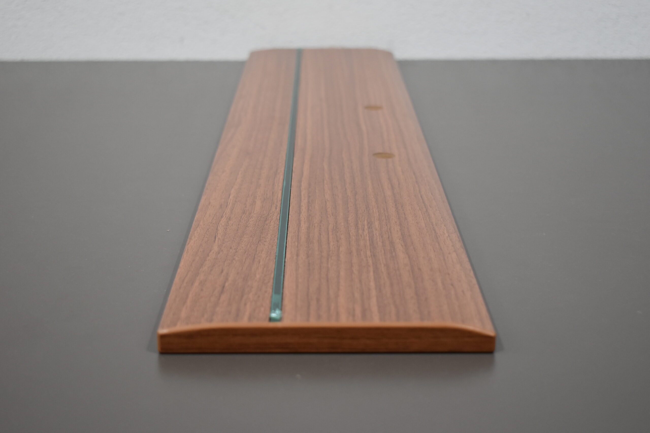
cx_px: 325
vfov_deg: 22.6
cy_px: 216
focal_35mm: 60
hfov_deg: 33.4
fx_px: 1083
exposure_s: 1/160
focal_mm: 40
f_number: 4.8
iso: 800
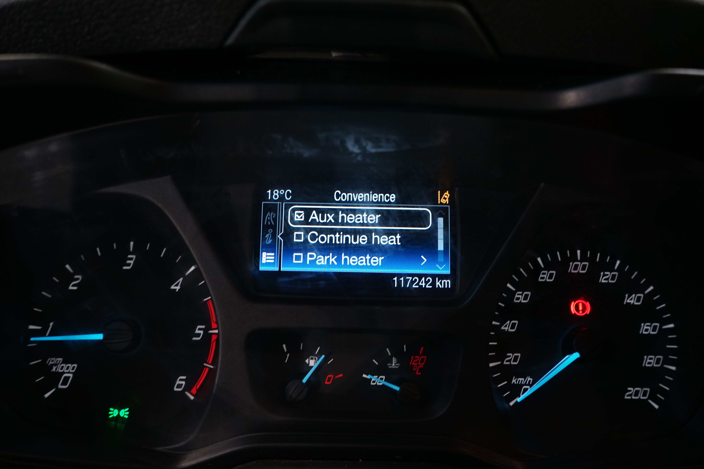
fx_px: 567
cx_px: 352
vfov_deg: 45.0
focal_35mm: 29
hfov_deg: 63.7
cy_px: 234
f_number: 6.3
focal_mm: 29
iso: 800
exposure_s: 1/15
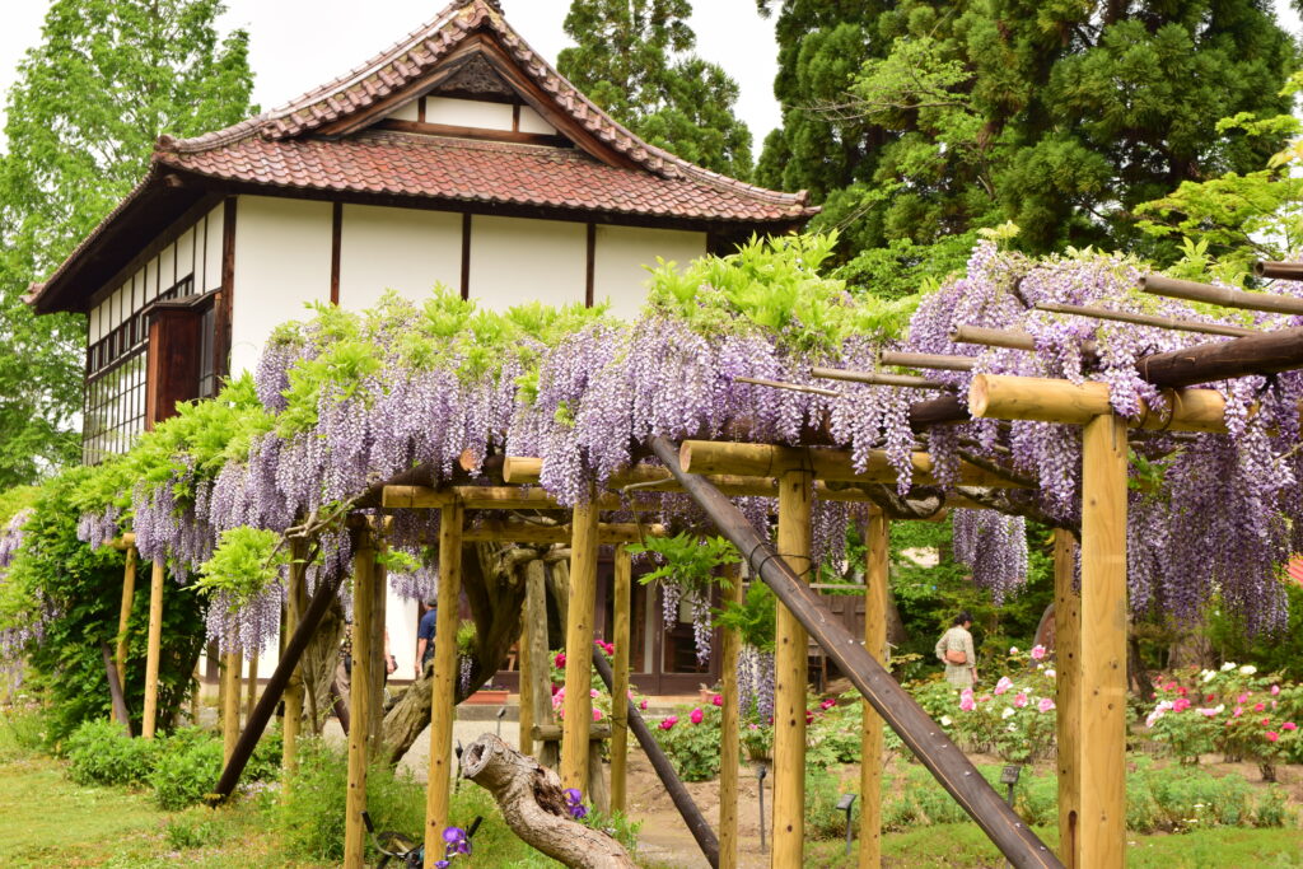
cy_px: 434
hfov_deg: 29.9
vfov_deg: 20.2
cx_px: 652
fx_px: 2443
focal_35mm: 68
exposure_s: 1/160
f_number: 6.3
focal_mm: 45
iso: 100
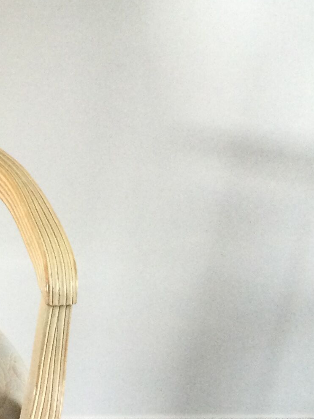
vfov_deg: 19.0
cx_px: -165
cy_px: 367
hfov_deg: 13.6
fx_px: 1234
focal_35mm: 102
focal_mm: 3.3
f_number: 2.4
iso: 200
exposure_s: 1/33
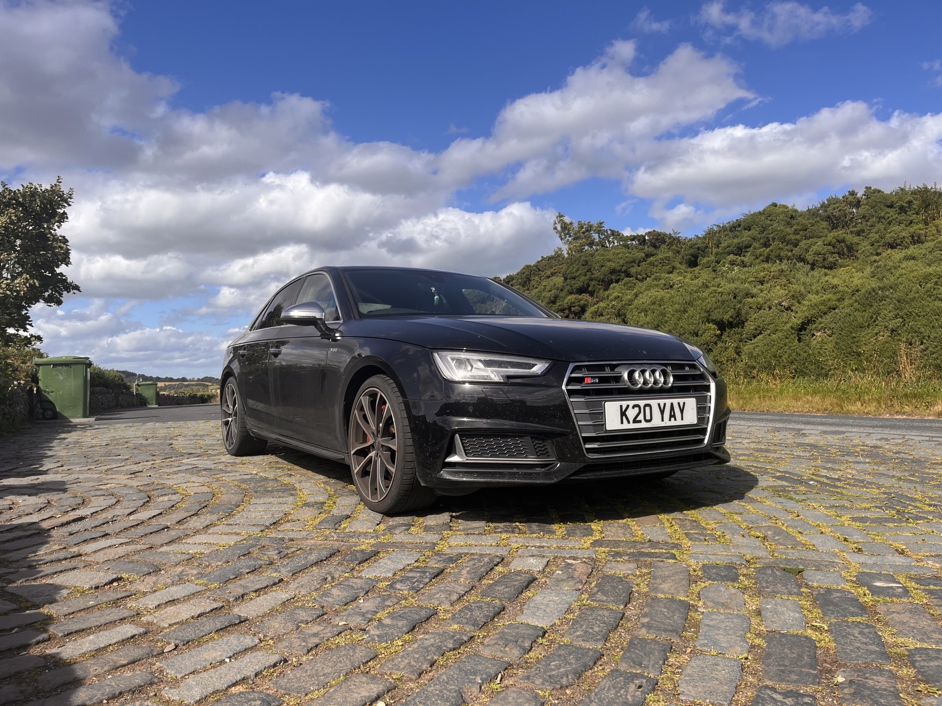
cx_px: 471
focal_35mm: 26
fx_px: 708
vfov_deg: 53.1
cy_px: 353
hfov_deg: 67.3
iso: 50
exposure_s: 1/3413
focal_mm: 5.1
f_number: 1.6
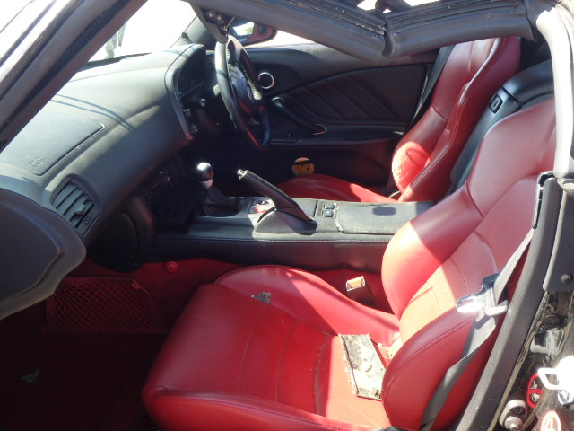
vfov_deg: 39.7
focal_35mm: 36
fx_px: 597
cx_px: 287
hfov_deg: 51.4
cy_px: 216
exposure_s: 1/80
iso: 160
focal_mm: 6.4
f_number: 4.5
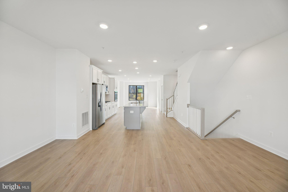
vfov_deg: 81.2
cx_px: 144
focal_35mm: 14
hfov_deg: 104.3
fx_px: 112
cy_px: 96
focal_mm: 14
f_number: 8
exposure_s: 1/15
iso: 110
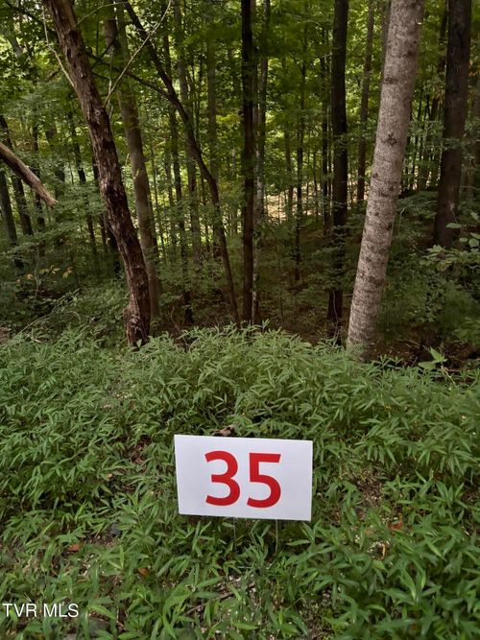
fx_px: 481
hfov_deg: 53.0
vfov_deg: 67.3
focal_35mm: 26
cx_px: 240
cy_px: 320
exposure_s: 1/30
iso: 800
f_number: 1.6
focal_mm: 5.96
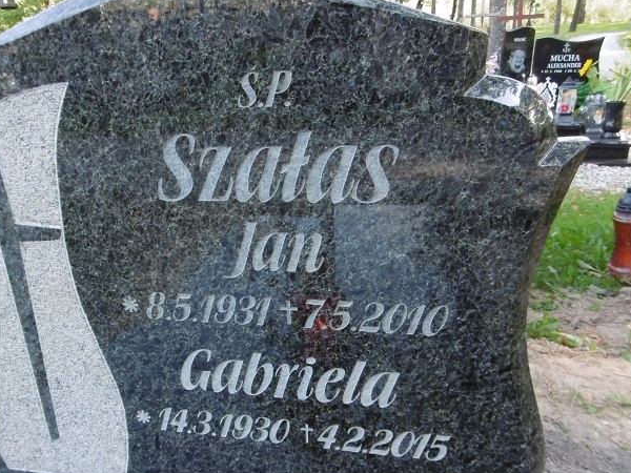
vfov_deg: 44.0
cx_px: 260
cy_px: 279
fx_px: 583
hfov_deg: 56.5
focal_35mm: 32
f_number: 3.1
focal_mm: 4.3
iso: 160
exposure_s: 1/80
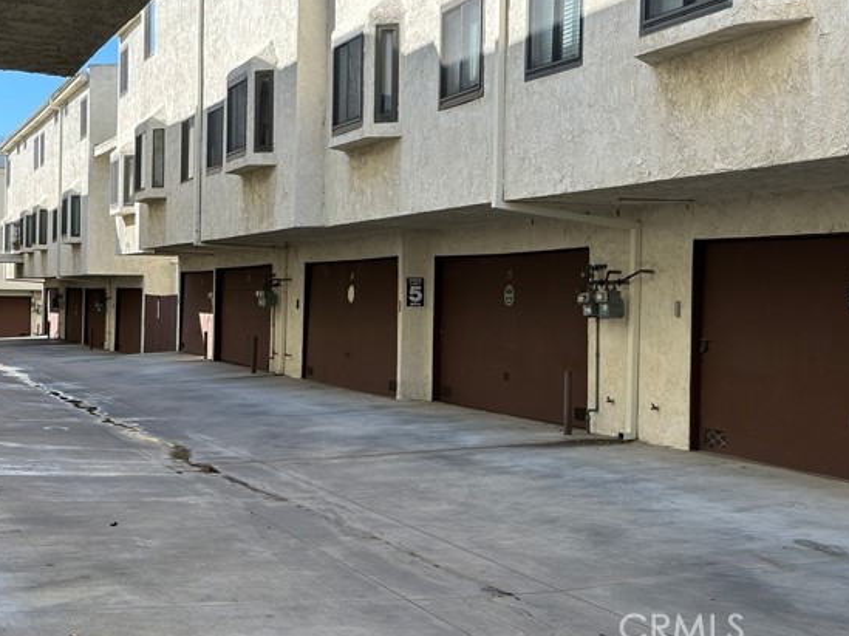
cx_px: 461
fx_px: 1373
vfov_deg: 26.1
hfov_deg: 34.4
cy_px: 279
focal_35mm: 56
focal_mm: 6.86
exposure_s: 1/830
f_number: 1.78
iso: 64
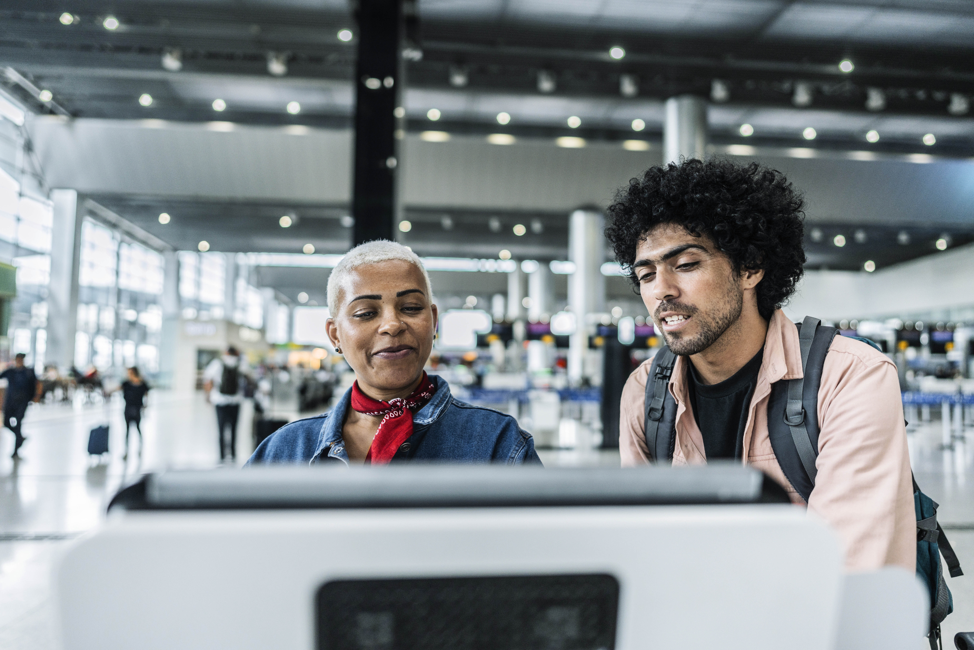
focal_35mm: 24
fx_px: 649
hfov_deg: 73.7
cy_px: 325
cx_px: 487
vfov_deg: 53.1
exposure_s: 1/800
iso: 400
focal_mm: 24
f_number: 1.4
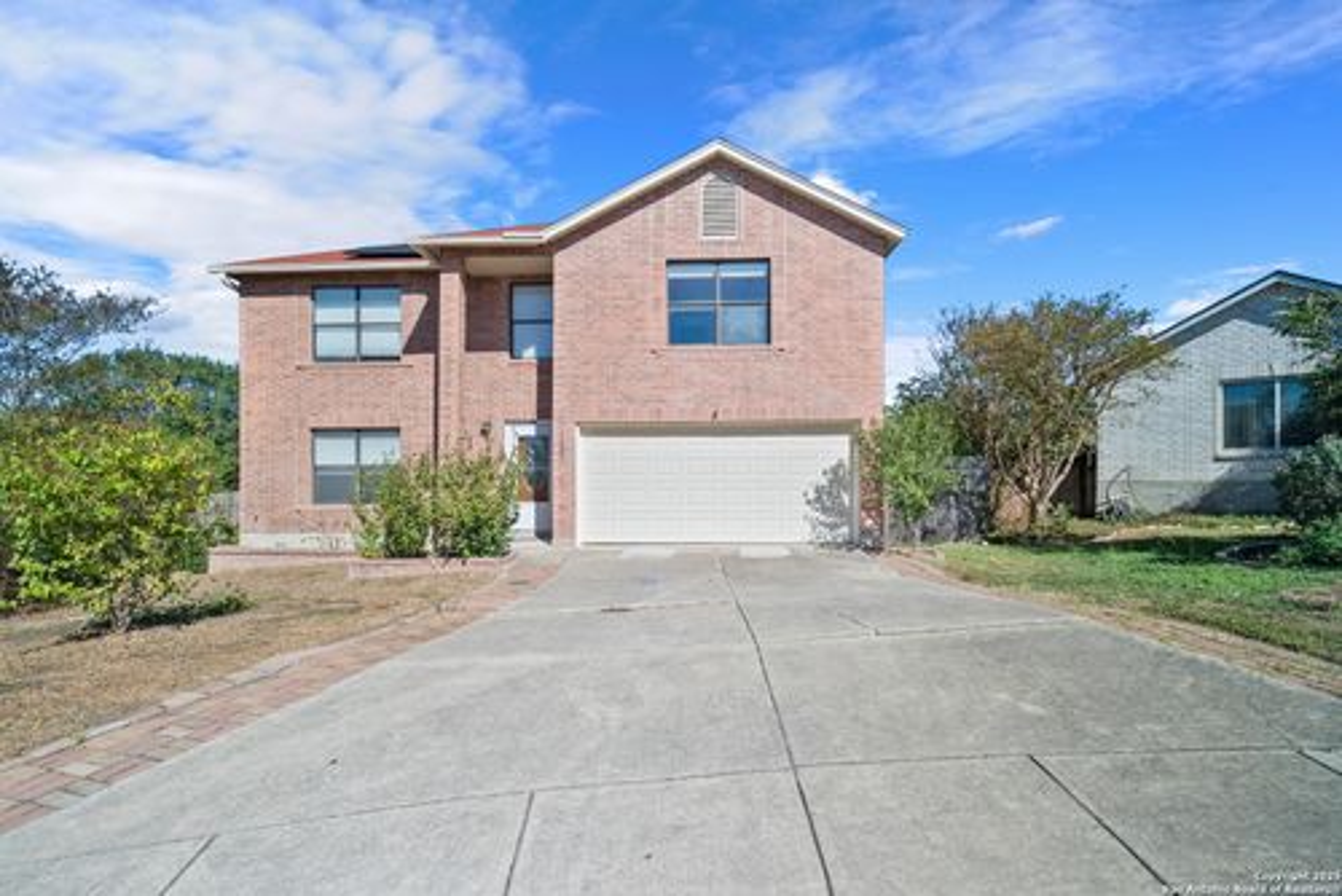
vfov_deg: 73.8
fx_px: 597
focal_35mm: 16
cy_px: 448
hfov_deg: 96.7
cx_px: 671
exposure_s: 1/60
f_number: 4
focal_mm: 16
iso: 800
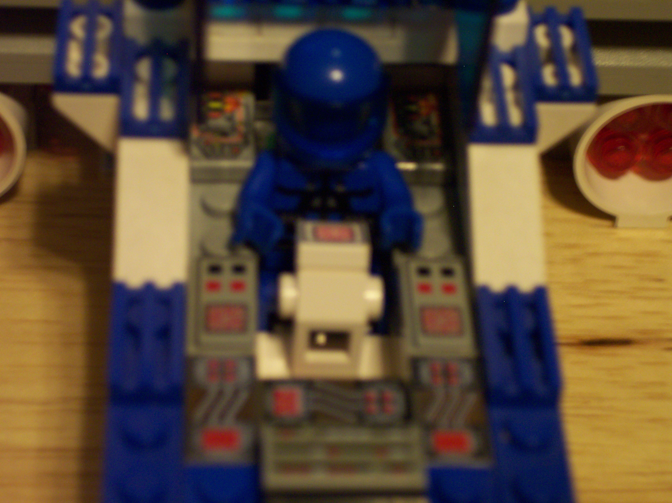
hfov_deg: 17.3
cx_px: 336
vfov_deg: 13.0
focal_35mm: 114
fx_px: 2212
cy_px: 252
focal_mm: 24
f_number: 4.8
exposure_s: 1/8
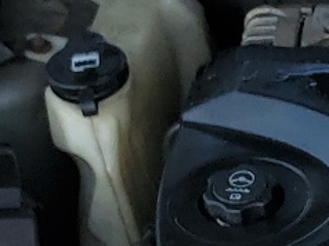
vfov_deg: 7.9
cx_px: 691
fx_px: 1662
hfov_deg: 10.3
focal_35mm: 175
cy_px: 569
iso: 50
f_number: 1.5
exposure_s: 1/2000
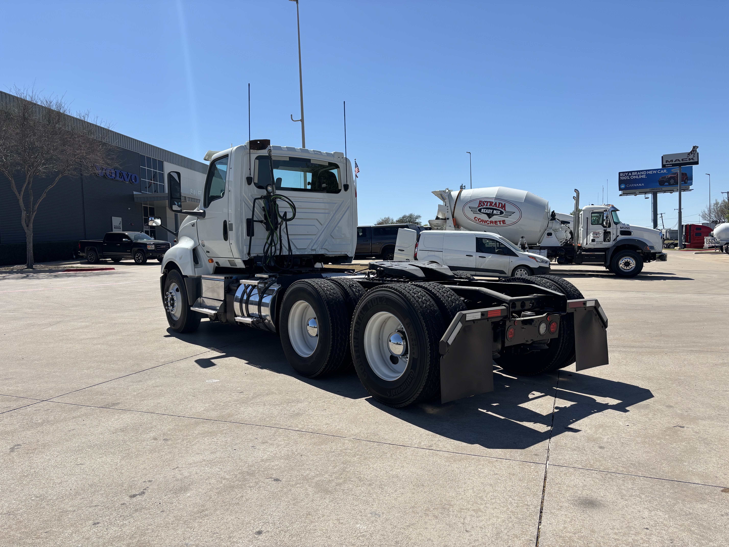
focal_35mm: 26
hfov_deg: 67.3
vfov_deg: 53.1
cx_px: 364
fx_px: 548
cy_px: 274
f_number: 1.6
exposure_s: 1/4630
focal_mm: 5.96
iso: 50
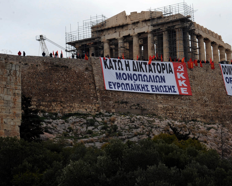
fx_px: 1016
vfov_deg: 10.4
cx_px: 151
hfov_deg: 13.0
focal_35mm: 148
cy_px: 80
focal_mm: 112
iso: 280
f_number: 8
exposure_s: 1/125
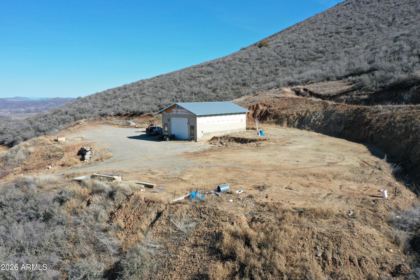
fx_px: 327
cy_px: 140
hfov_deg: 65.5
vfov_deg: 46.4
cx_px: 210
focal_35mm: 28
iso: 100
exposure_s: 1/400
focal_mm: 10.26
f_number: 5.6
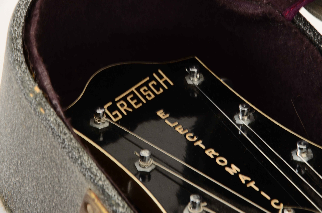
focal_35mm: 158
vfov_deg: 8.7
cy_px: 106
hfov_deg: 13.1
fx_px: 1406
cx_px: 161
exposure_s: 1/80
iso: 400
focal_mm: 105
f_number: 11
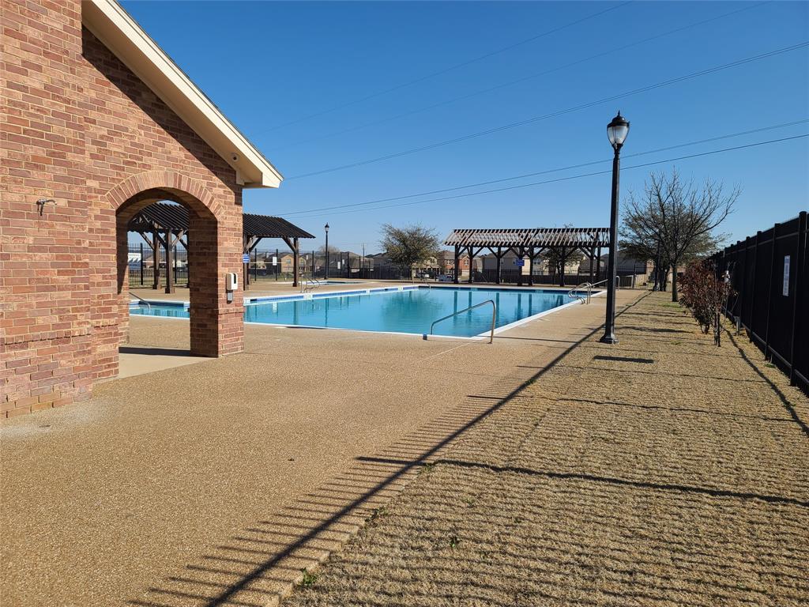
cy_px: 304
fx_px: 584
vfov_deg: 54.9
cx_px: 404
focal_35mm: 25
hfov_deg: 69.4
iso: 16
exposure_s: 1/1179
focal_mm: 7
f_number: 1.8
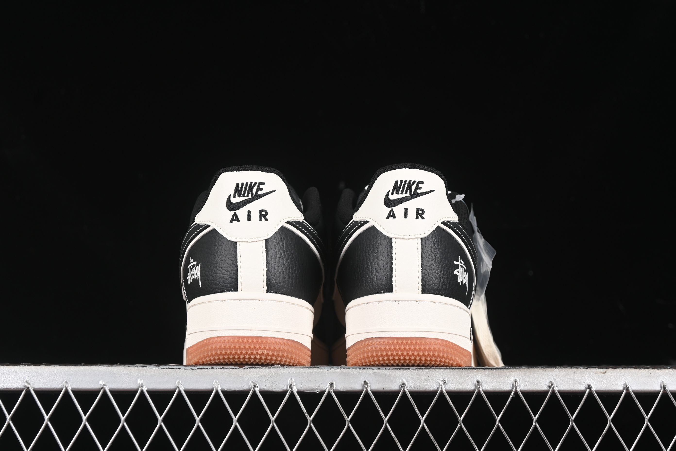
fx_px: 1408
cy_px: 226
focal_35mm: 75
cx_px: 338
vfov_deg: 18.2
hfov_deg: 27.0
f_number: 6.3
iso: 160
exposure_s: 1/60
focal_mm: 50
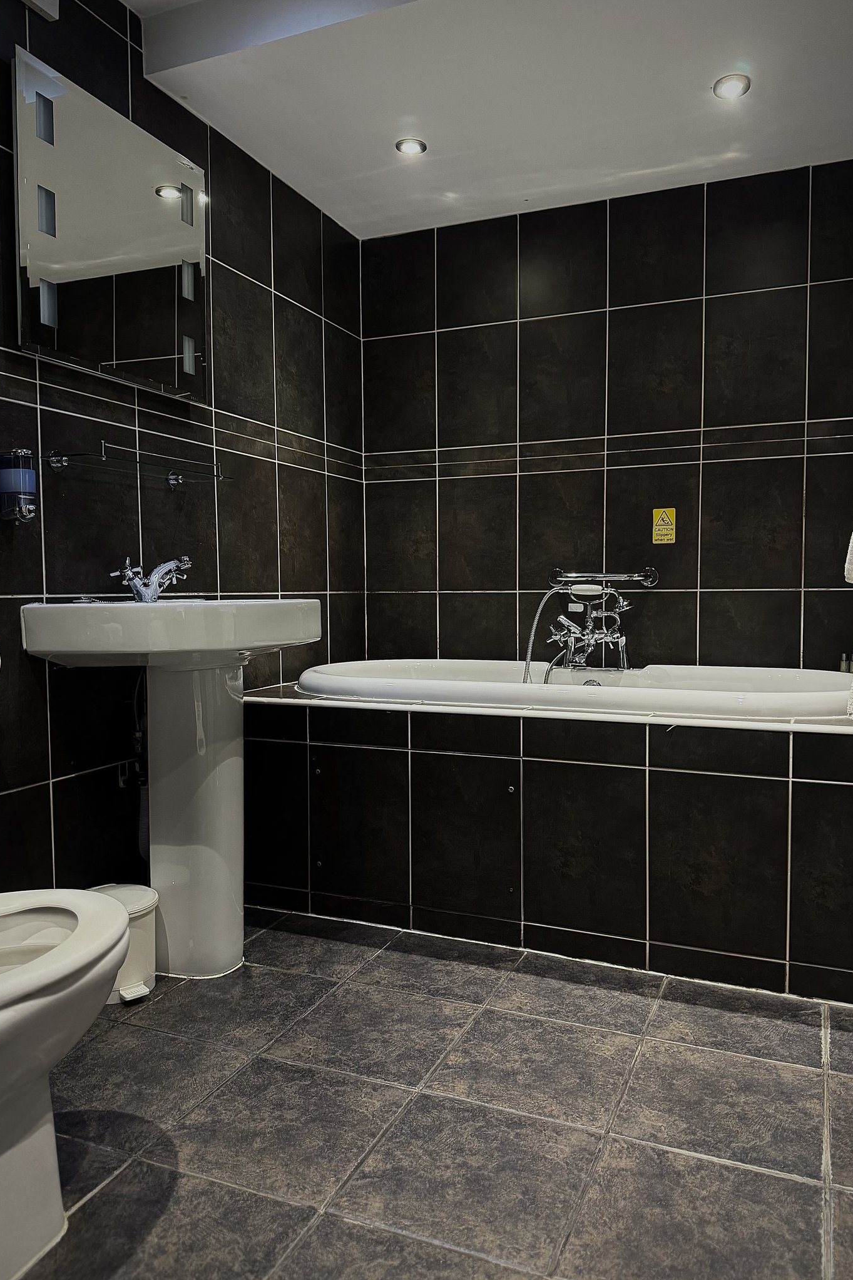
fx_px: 889
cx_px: 452
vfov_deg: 71.5
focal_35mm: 25
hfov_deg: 51.2
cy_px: 640
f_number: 1.78
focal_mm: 6.76
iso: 400
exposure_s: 1/50
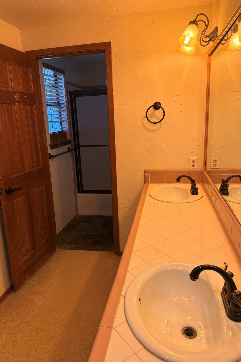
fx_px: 251
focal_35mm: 25
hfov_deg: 51.2
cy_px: 181
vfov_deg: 71.5
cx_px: 109
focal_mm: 6.76
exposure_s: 1/60
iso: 125
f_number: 1.78
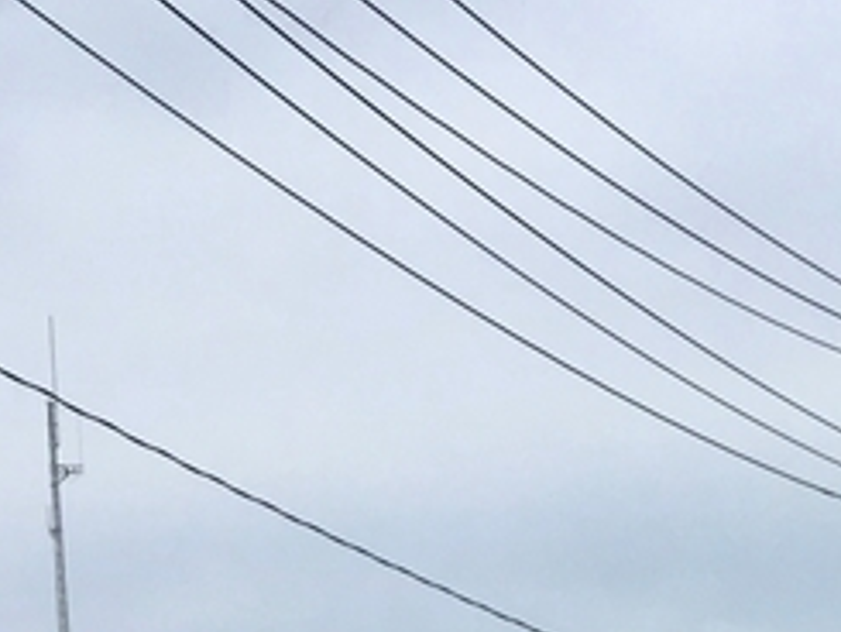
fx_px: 3452
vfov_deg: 9.7
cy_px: 1309
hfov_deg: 12.9
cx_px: 1383
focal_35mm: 142
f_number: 2.2
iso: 25
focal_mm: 4.15
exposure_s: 1/422
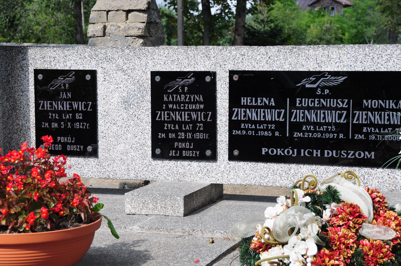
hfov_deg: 24.5
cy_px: 127
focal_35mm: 83
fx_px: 923
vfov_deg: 16.4
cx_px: 210
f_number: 7.1
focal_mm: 52
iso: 200
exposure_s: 1/320
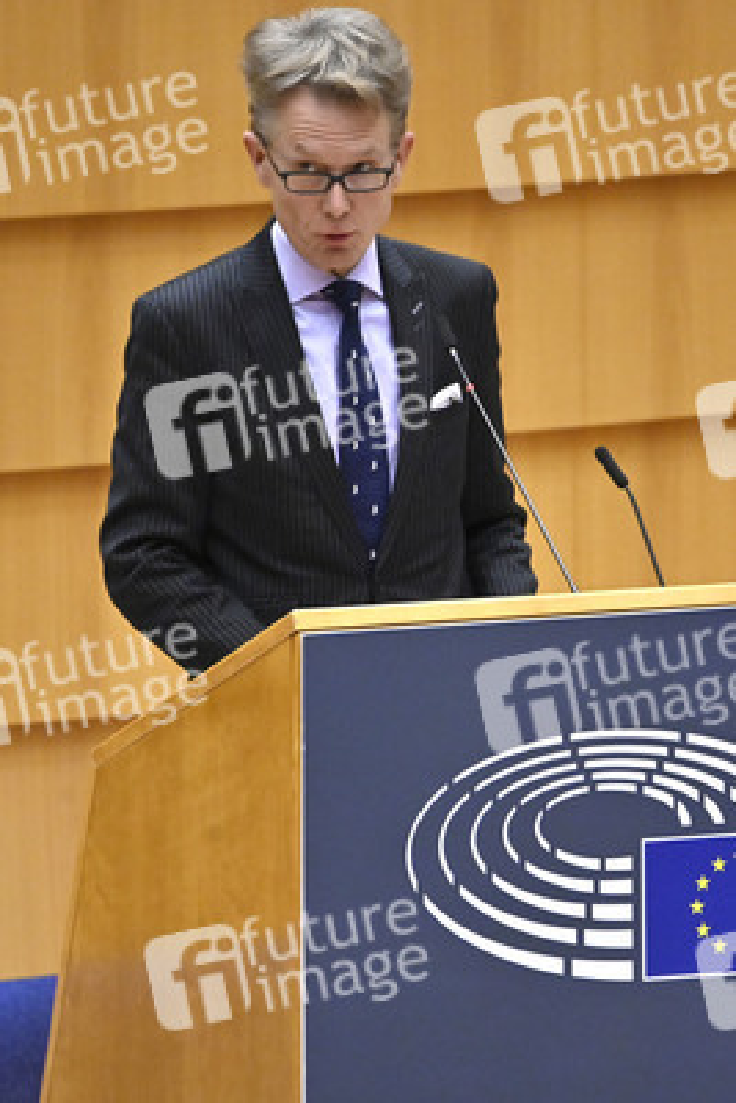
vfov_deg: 3.4
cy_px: 552
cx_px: 368
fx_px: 18383
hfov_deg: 2.3
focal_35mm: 600
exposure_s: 1/640
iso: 5000
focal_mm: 600
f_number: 6.3
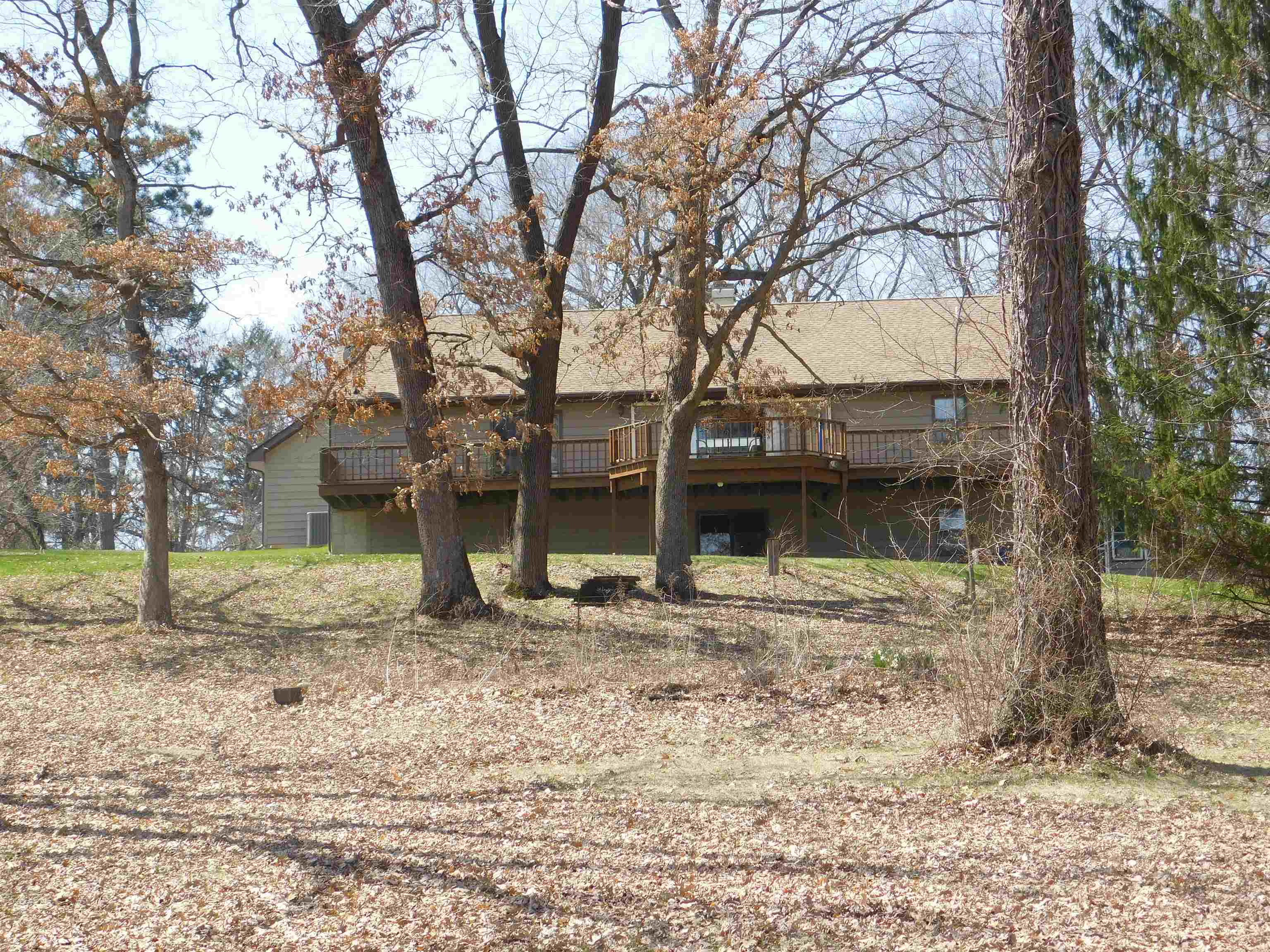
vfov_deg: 20.7
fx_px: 2605
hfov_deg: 27.4
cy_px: 476
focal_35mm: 71
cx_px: 635
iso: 125
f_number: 4.3
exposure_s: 1/400
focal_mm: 12.6
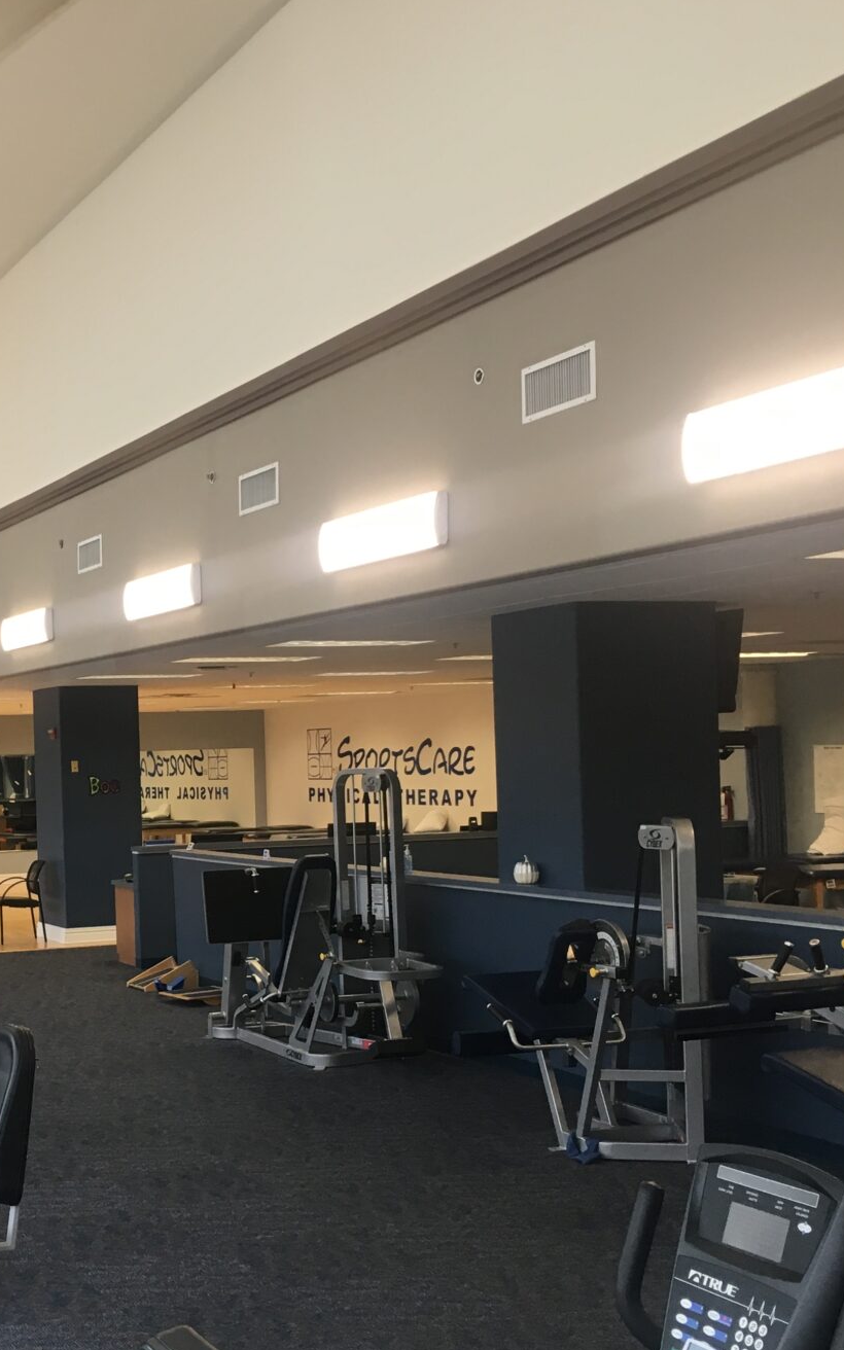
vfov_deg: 41.8
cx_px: 51
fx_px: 1767
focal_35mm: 48
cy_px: 763
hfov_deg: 25.8
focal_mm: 4.15
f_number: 2.2
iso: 32
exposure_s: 1/30
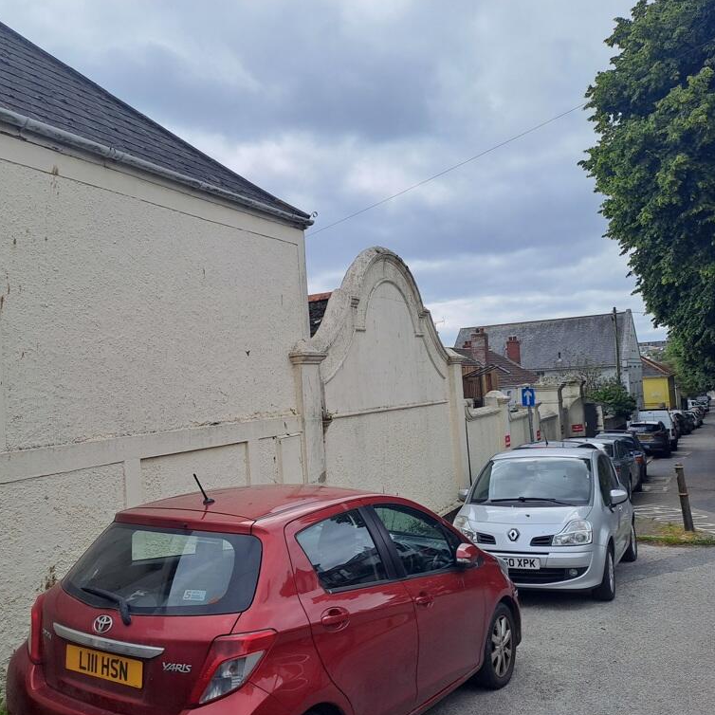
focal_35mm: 30
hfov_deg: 53.6
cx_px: 283
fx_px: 701
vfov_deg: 54.0
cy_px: 361
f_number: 1.8
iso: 32
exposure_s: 1/1887
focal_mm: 4.65
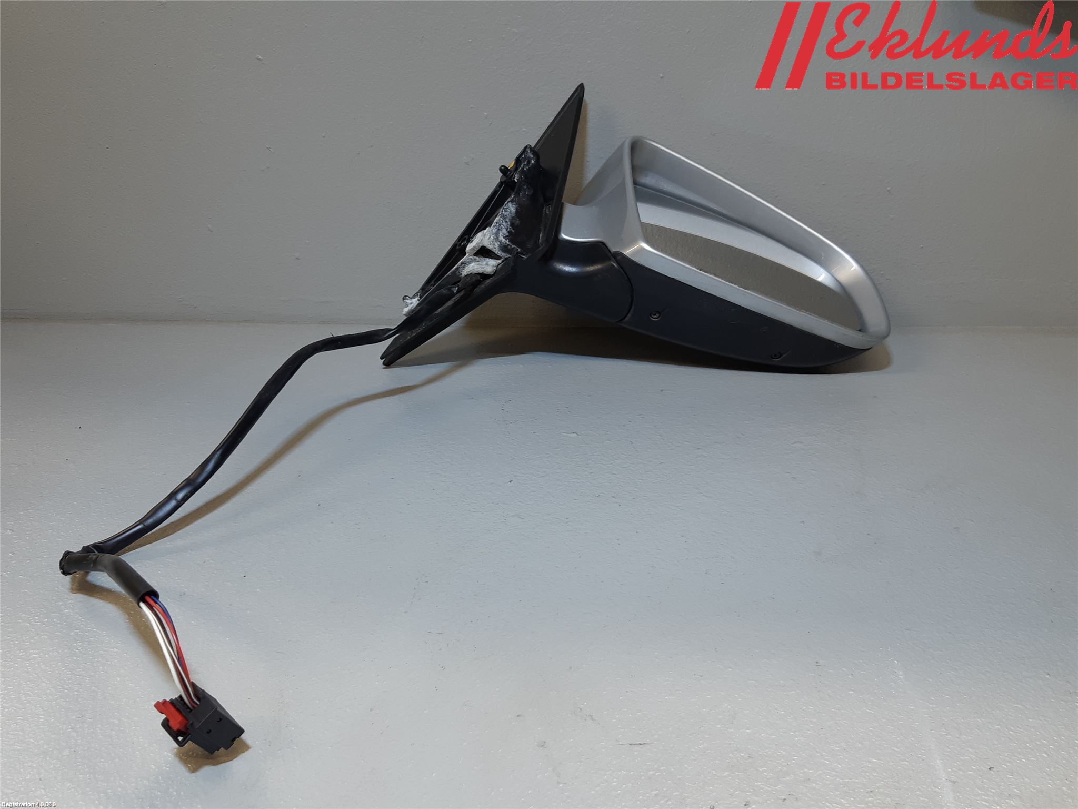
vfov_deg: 53.1
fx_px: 810
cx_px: 539
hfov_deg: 67.3
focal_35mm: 26
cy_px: 404
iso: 50
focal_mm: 3.93
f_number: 1.7
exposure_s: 1/50
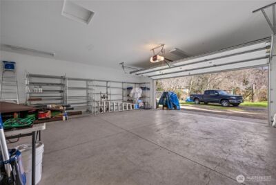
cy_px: 92
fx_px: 107
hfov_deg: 104.2
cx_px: 138
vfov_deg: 81.3
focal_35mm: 14
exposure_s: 1/13
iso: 400
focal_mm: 14
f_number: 9
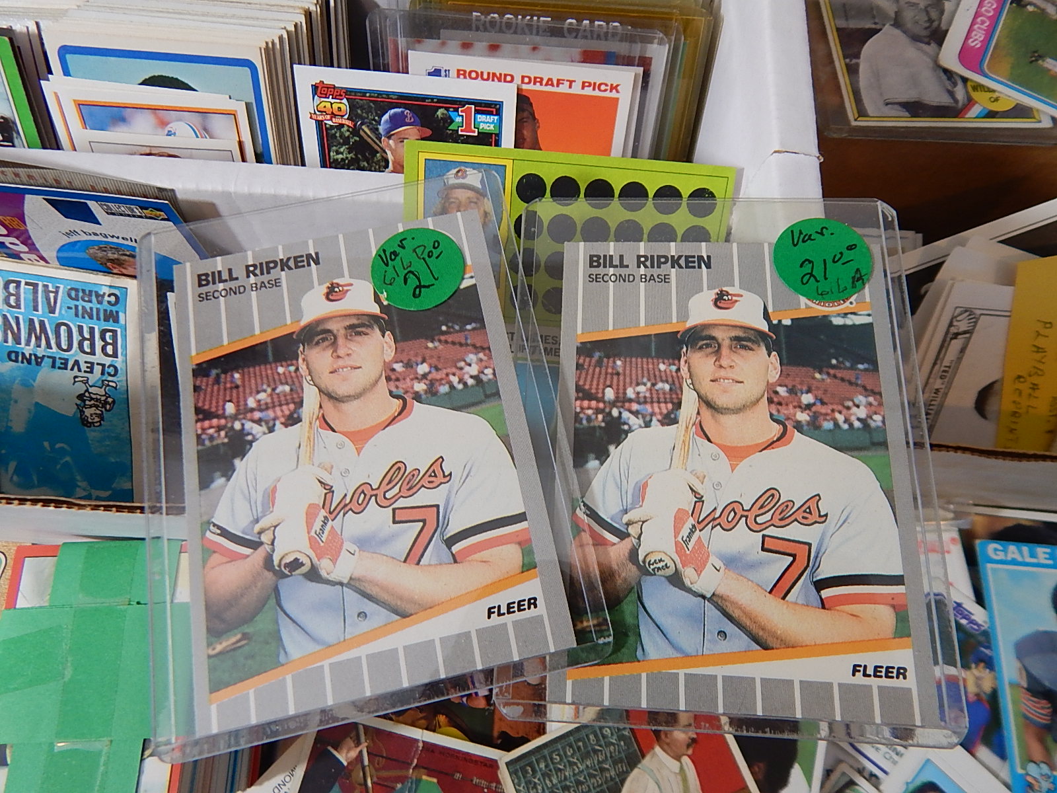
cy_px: 396
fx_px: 672
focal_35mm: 22
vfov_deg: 61.1
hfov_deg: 76.4
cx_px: 528
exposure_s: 1/30
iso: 140
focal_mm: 4
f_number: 3
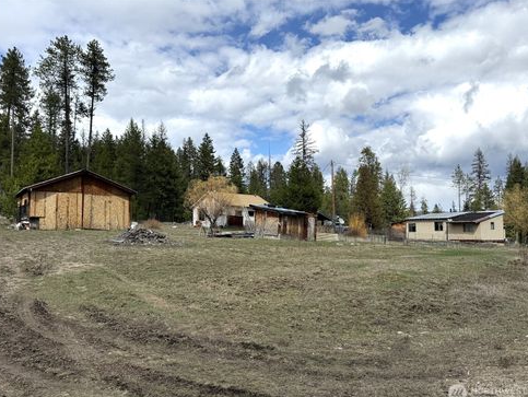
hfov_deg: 59.9
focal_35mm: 30
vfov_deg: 46.8
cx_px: 263
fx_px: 458
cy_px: 202
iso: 80
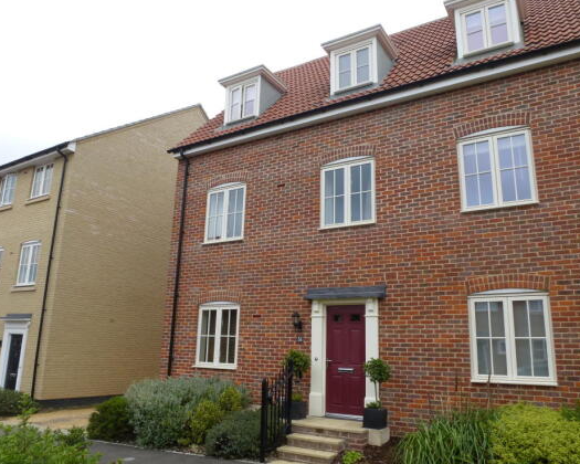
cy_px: 237
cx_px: 298
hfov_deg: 66.0
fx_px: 446
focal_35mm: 26
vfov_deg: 54.9
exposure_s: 1/320
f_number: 4
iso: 100
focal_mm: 4.3
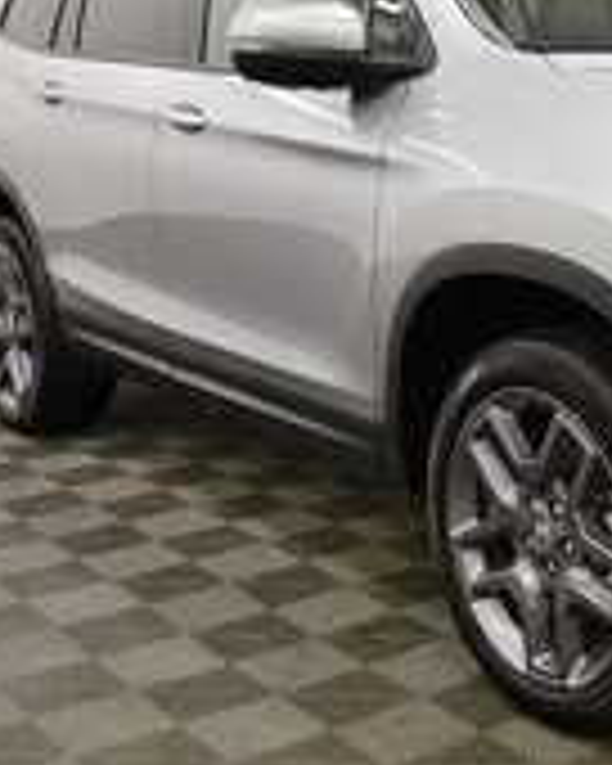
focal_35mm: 62
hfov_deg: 23.2
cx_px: 657
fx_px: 1404
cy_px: 304
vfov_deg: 30.4
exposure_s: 1/125
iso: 1000
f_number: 5.6
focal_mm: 19
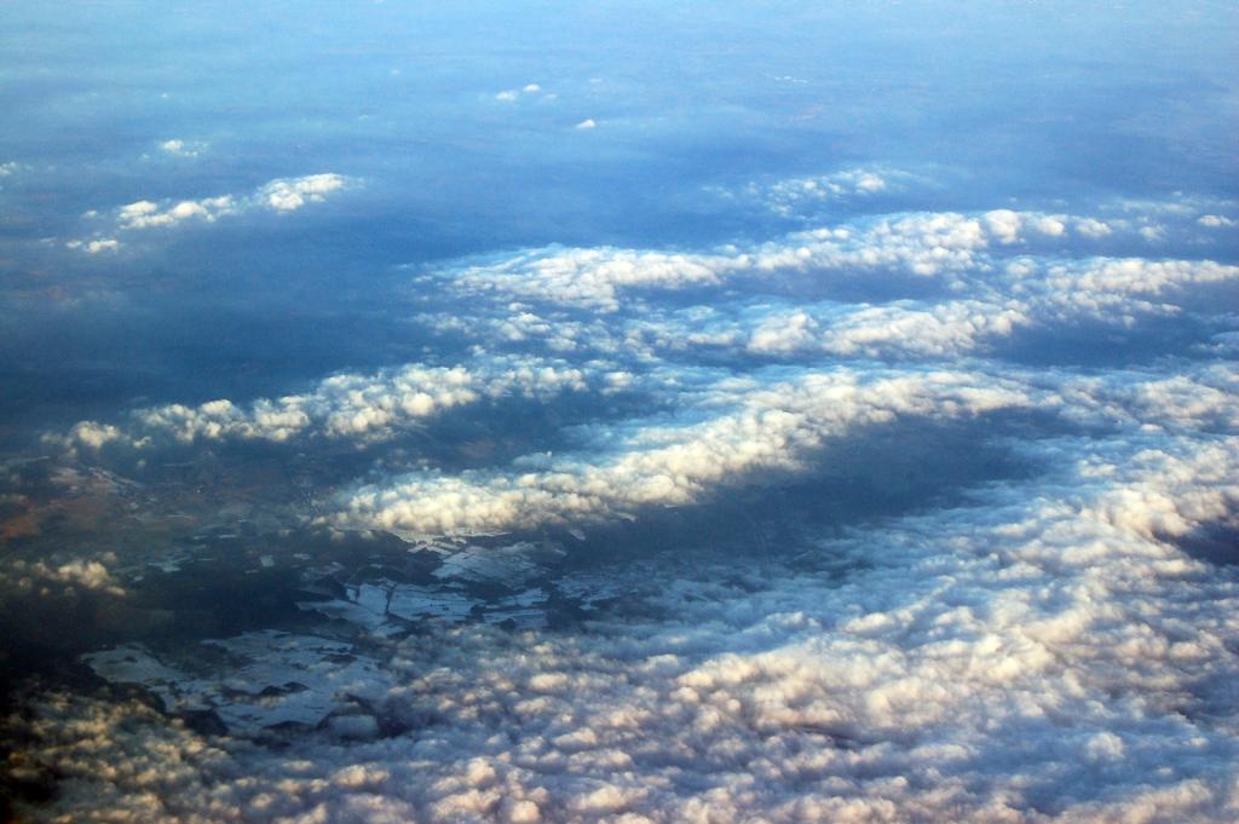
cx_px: 620
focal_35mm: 82
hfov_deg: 24.6
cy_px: 412
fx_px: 2837
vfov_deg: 16.5
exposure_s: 1/250
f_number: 10
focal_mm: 55
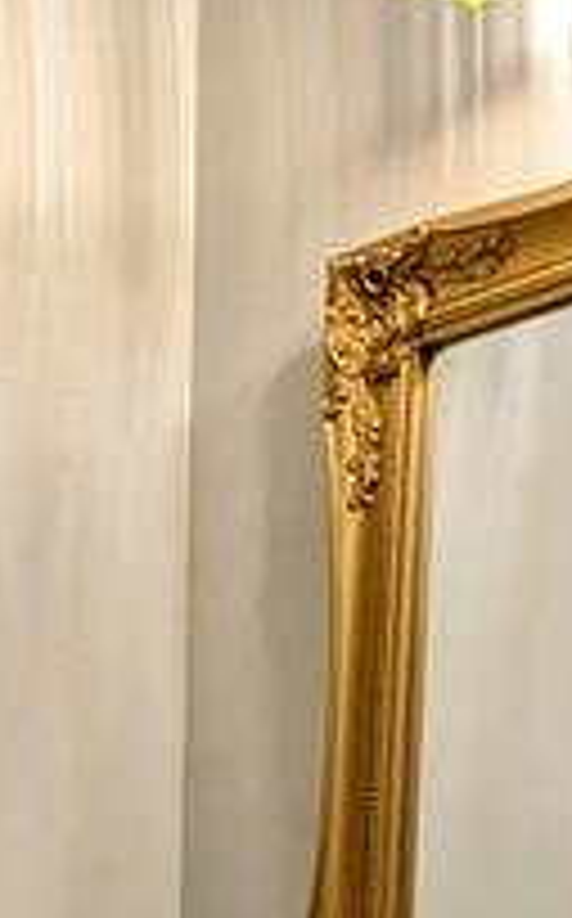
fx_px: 2701
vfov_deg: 16.3
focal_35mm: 108
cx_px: -270
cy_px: 1642
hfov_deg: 11.6
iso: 66
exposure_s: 1/120
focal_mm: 4.38
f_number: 1.73
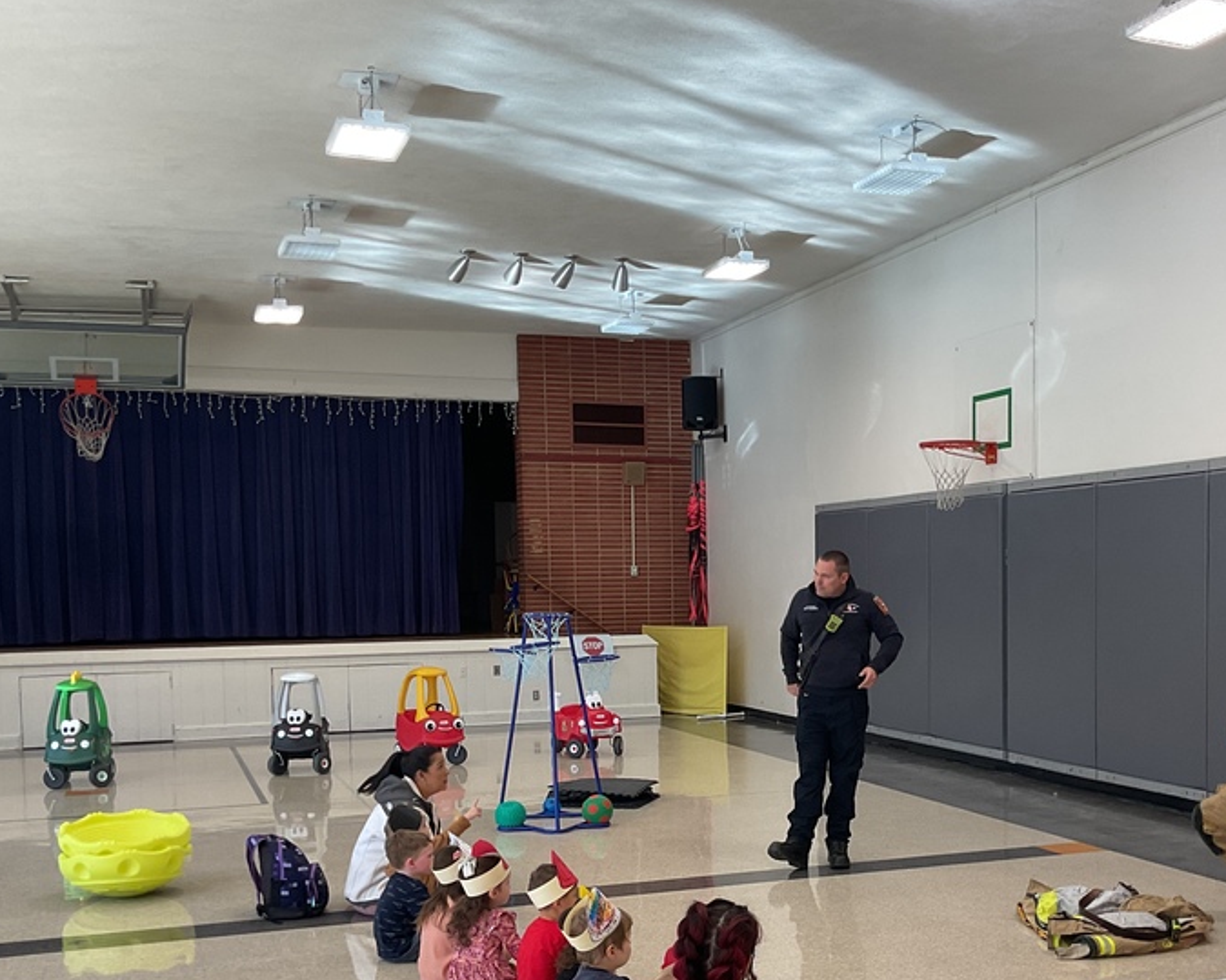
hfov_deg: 42.4
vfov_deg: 34.5
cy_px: 660
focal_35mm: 43
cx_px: 795
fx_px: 1560
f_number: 1.8
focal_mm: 3
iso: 64
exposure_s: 1/120
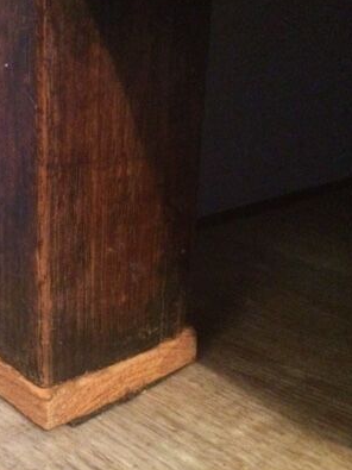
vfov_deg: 40.4
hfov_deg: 30.4
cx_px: 90
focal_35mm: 47
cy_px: 214
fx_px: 638
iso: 1000
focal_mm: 4.15
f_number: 2.2
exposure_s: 1/17
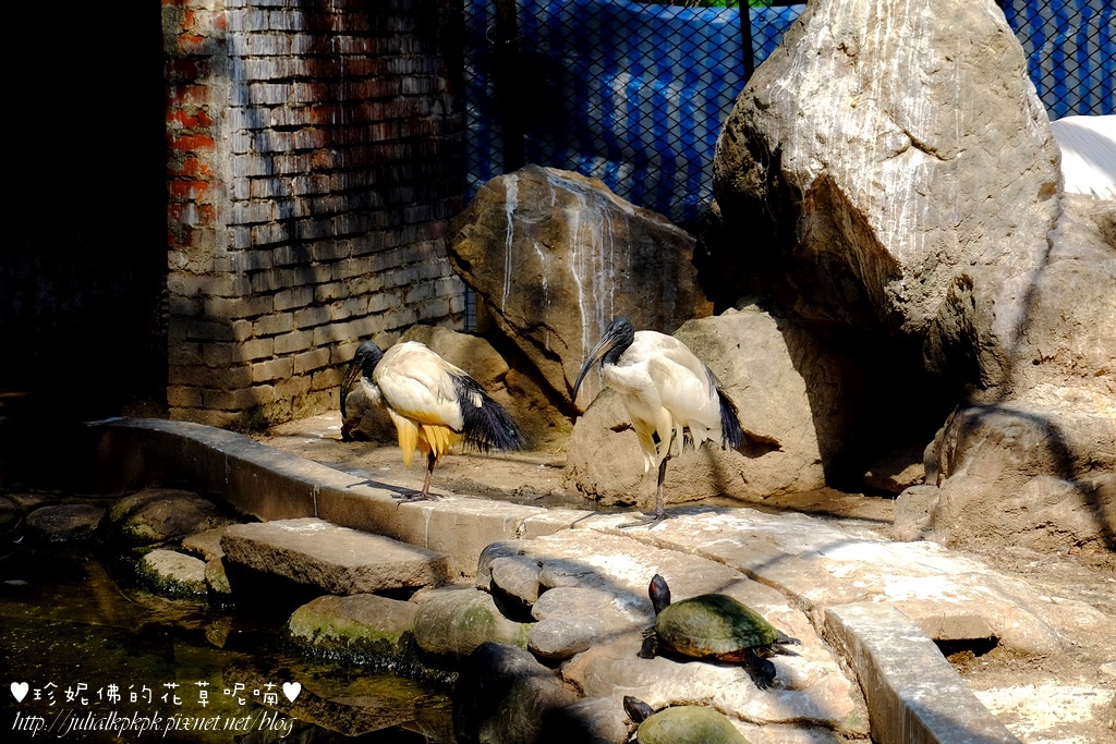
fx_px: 2325
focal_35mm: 75
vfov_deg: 18.2
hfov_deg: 27.0
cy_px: 372
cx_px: 558
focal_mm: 50
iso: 200
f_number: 5.6
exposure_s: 1/480
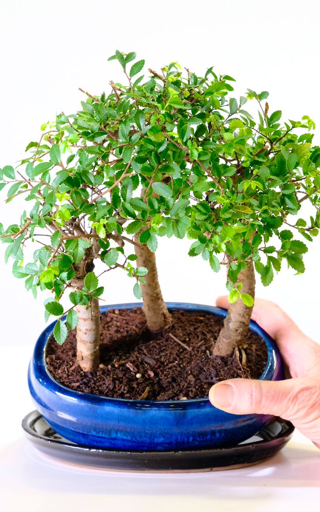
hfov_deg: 13.5
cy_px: 256
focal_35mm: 97
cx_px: 151
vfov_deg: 21.4
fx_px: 1353
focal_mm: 63
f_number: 8
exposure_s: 1/30
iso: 2000
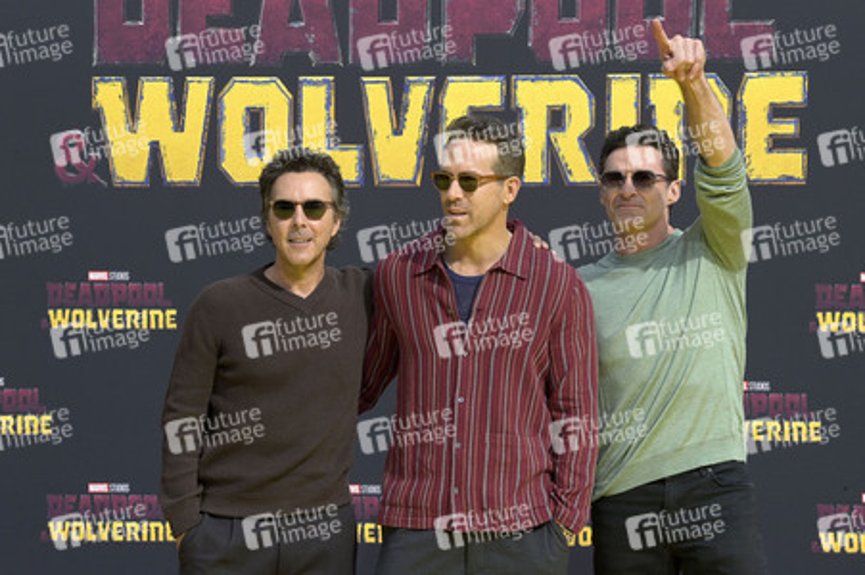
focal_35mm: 105
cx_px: 432
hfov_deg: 19.5
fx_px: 2521
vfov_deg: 13.0
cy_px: 288
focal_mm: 105
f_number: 14
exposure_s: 1/200
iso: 320
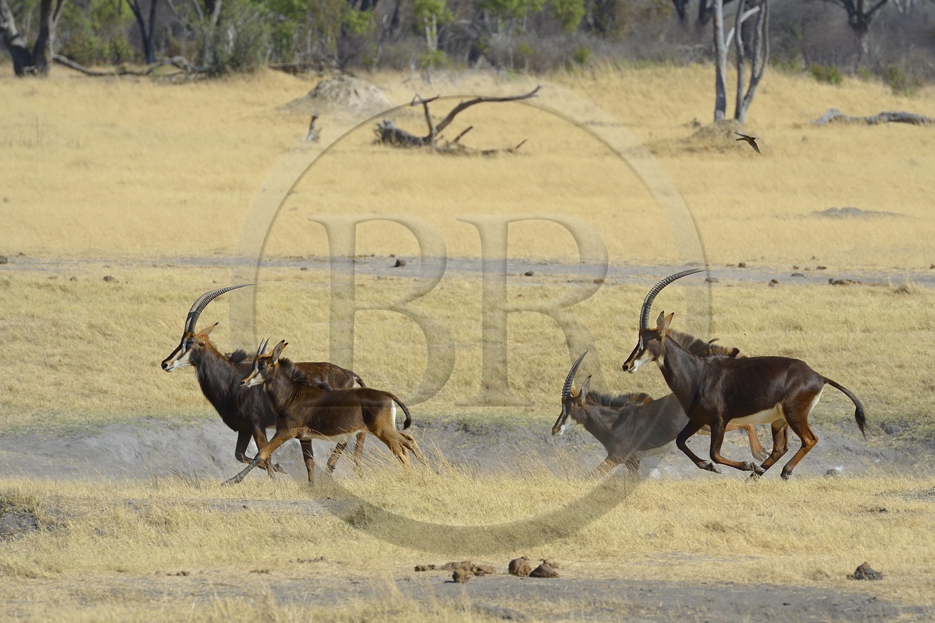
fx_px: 7270
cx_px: 468
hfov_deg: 7.4
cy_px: 312
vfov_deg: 4.9
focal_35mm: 280
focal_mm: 280
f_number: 8
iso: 400
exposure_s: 1/1250
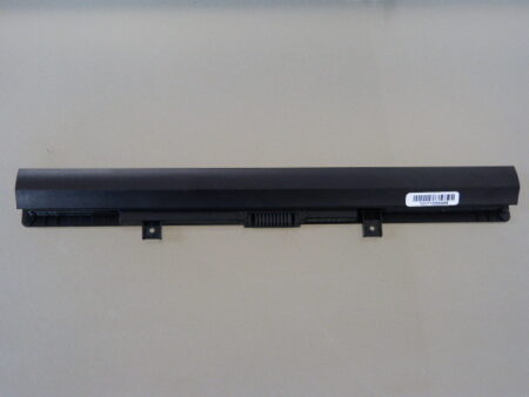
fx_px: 765
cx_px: 264
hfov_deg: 38.2
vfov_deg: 29.1
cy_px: 198
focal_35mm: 50
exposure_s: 1/20
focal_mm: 9
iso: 400
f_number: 3.2
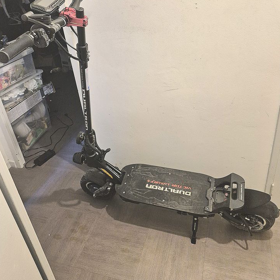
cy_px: 108
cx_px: 140
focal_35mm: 28
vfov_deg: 56.7
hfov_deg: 57.3
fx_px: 256
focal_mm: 5.4
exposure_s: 1/100
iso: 800
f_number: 1.8
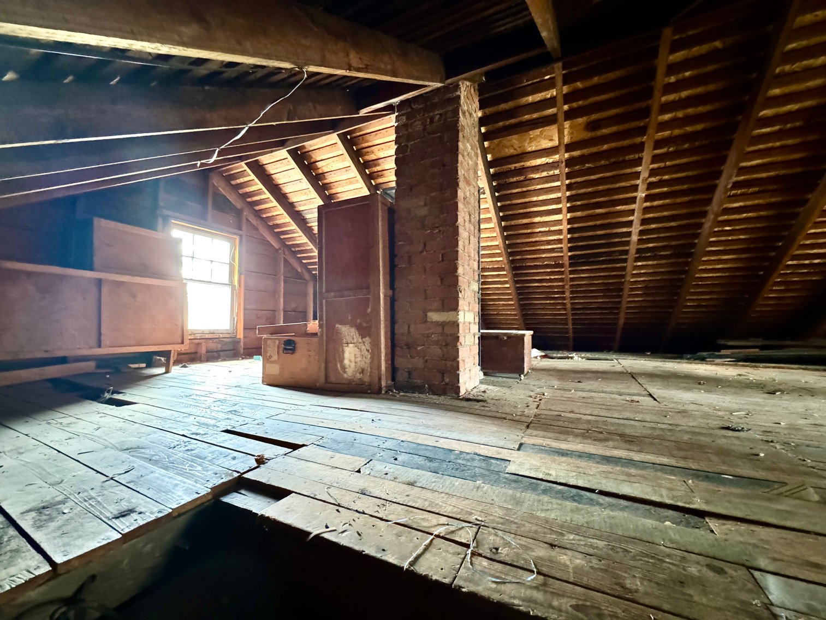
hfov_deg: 102.1
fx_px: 334
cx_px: 413
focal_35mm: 14
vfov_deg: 85.7
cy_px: 310
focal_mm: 2.22
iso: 1600
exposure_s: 1/36
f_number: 2.2
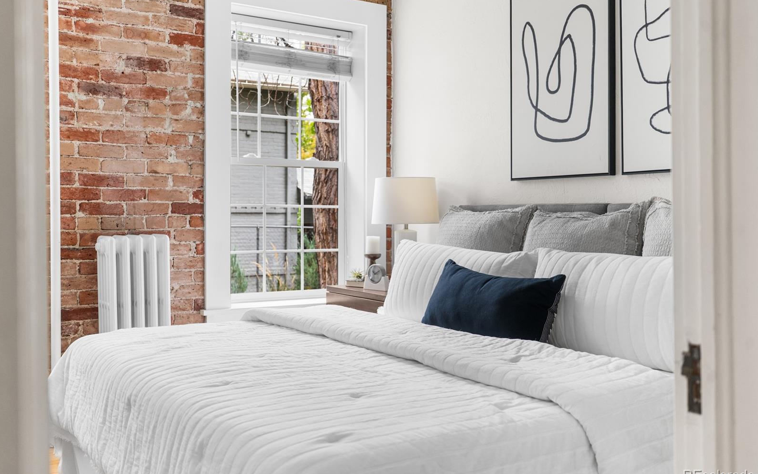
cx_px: 378
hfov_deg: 54.0
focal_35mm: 36
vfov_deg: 35.3
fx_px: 744
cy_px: 230
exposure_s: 1/10
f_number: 4
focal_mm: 35
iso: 160
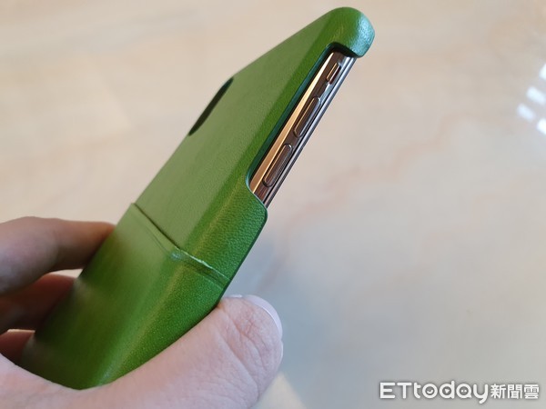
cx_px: 273
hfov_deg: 67.3
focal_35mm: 26
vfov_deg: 53.1
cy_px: 204
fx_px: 410
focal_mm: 4.32
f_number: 2.4
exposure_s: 1/40
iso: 250
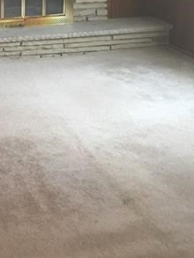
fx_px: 567
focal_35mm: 76
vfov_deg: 25.2
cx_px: -35
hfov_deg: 18.4
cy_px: 51
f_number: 2.2
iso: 100
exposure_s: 1/15
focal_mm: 4.15
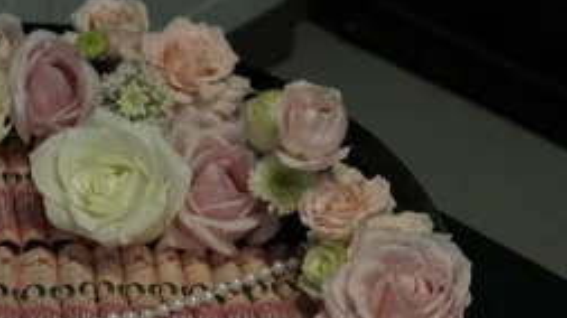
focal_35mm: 149
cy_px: 515
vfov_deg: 7.9
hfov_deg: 14.4
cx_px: 177
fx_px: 2239
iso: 100
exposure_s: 1/50
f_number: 1.78
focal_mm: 6.86
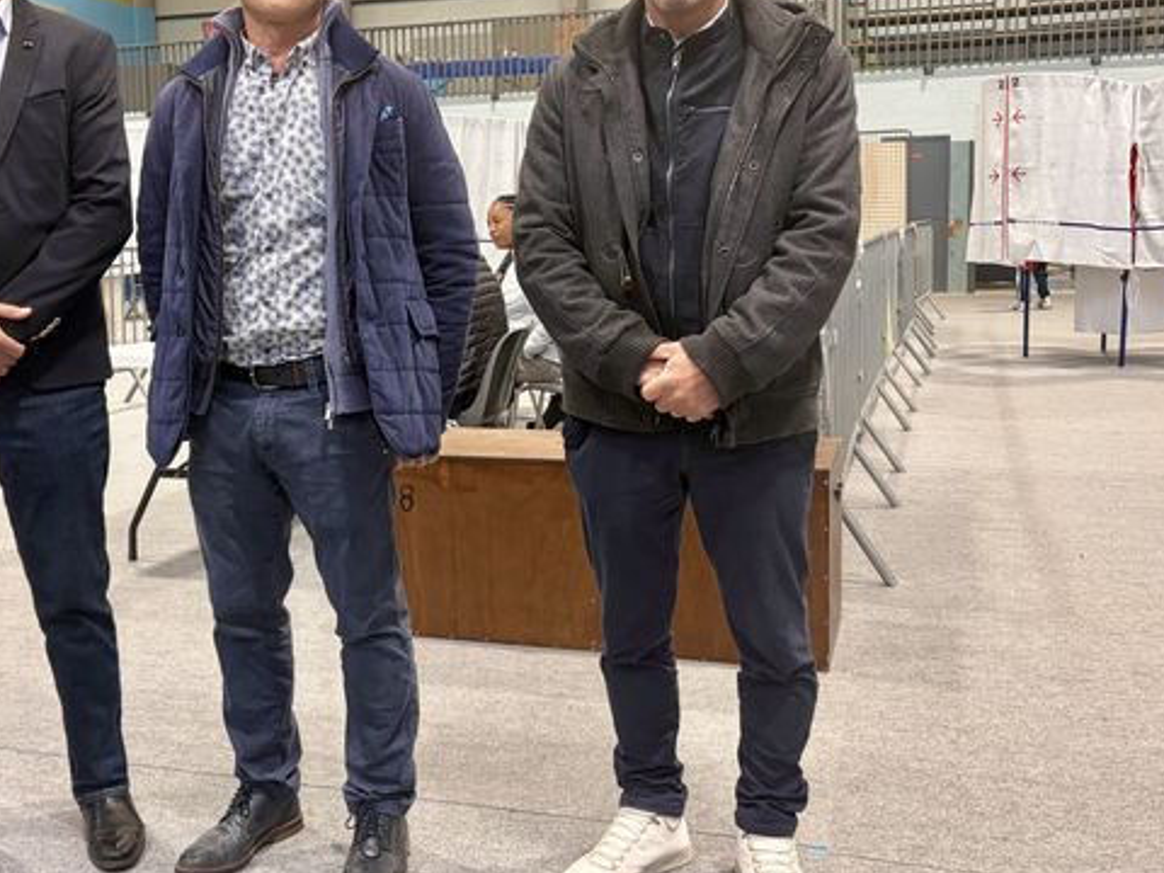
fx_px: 1345
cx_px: 449
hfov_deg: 46.5
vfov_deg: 35.9
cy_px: 369
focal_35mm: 40
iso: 100
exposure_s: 1/50
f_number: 1.6
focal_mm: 5.96
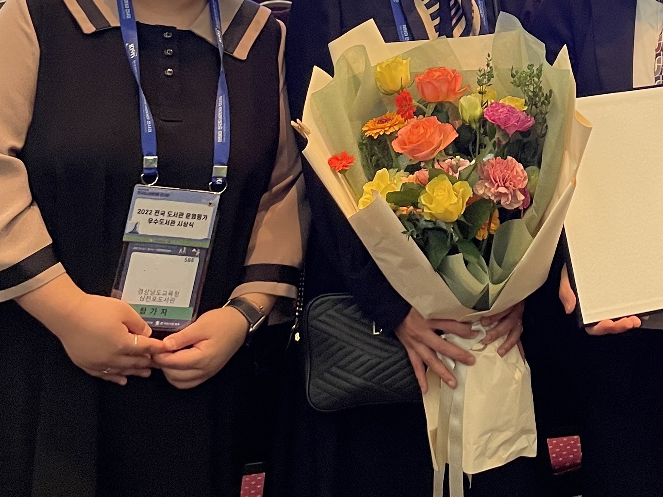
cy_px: -96
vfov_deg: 20.3
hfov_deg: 27.8
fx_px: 1302
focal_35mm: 68
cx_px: 564
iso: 160
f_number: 1.6
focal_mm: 4.2
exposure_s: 1/60
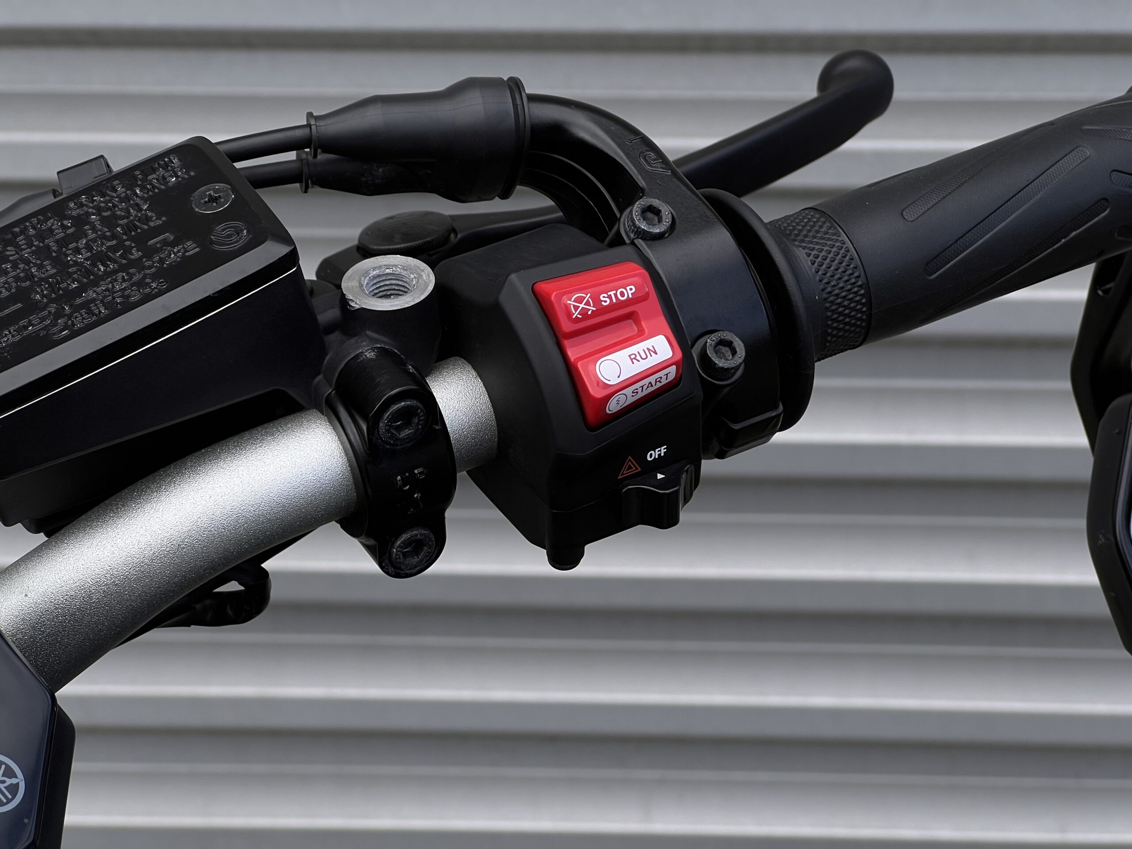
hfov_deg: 25.3
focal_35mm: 77
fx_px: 2518
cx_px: 566
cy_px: 424
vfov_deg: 19.1
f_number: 2.8
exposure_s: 1/376
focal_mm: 9
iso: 32
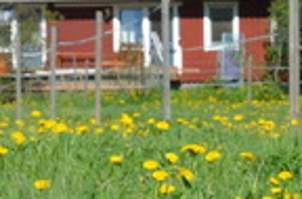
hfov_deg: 8.9
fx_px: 1915
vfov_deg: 5.9
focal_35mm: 229
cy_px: 264
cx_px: 378
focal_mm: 22
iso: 100
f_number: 8
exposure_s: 1/250
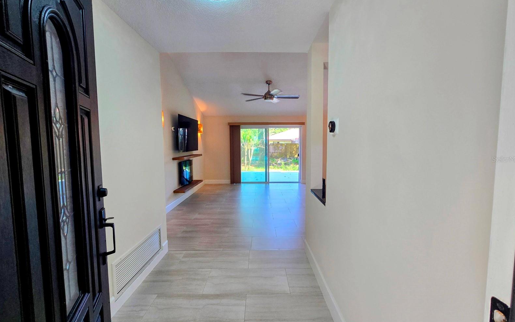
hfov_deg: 105.3
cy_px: 159
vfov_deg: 78.6
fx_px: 196
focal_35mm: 14
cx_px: 261
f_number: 2.2
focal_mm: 2.2
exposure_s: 1/60
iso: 80
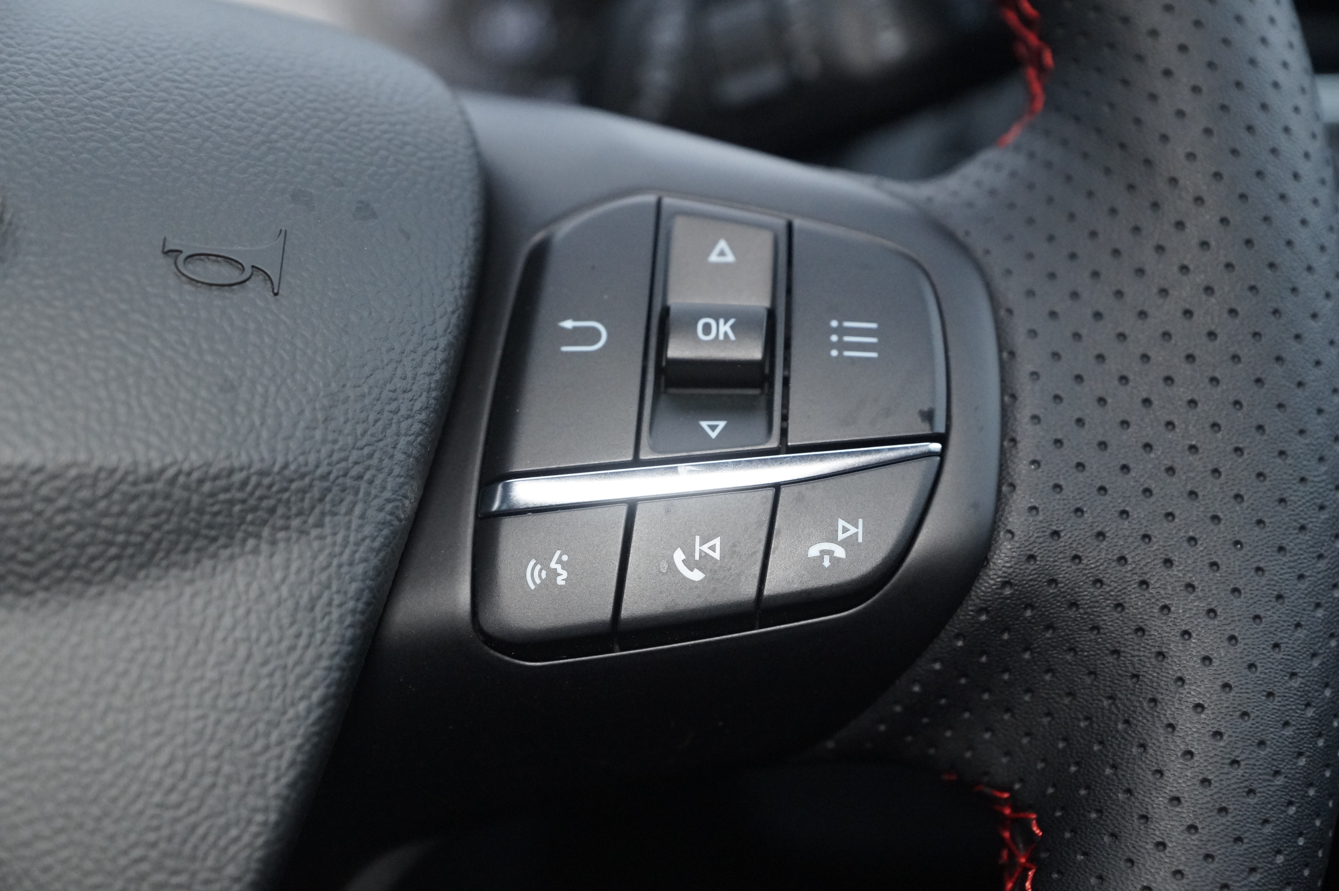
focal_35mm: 75
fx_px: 2788
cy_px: 446
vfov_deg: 18.2
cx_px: 670
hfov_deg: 27.0
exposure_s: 1/125
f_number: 4
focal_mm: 50
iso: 1600
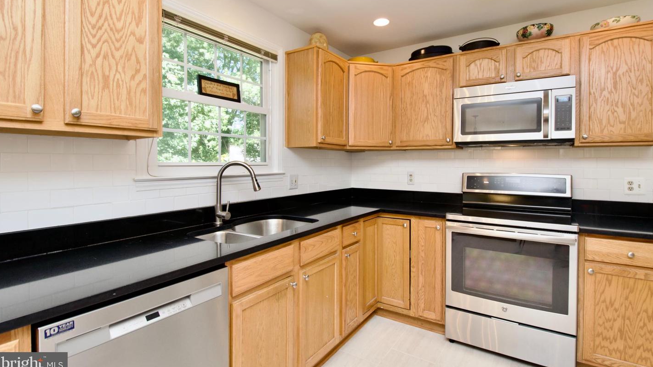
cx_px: 327
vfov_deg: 63.6
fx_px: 294
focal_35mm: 17
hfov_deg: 95.9
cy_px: 155
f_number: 7.1
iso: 320
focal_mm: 11
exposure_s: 1/30
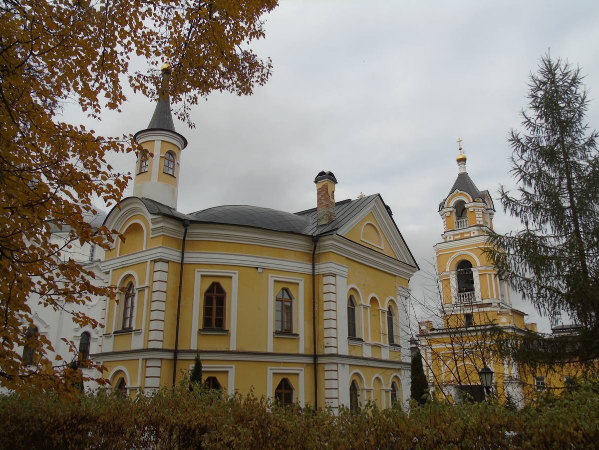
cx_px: 300
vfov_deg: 48.2
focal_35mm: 29
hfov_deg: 61.7
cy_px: 225
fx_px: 502
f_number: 3.6
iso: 80
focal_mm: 5.2
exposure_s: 1/500
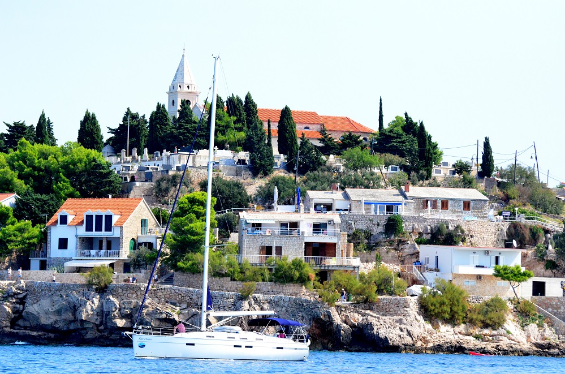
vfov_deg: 8.1
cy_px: 187
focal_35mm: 168
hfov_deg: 12.3
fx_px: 2630
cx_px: 282
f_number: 5.6
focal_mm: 112
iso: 3200
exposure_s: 1/8000
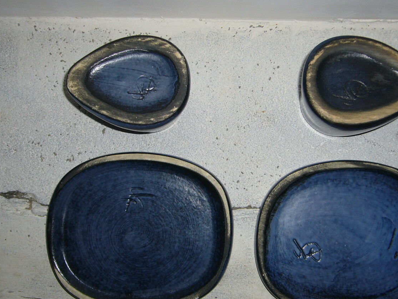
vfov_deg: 29.1
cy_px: 162
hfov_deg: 38.1
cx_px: 228
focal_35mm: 50
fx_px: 575
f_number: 2.8
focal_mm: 5.8
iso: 80
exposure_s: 1/60
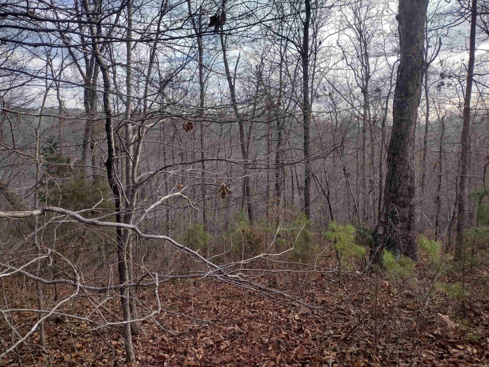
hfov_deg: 65.3
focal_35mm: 27
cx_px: 244
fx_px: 381
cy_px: 184
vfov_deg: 51.4
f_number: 1.7
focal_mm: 4.71
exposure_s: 1/764
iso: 100
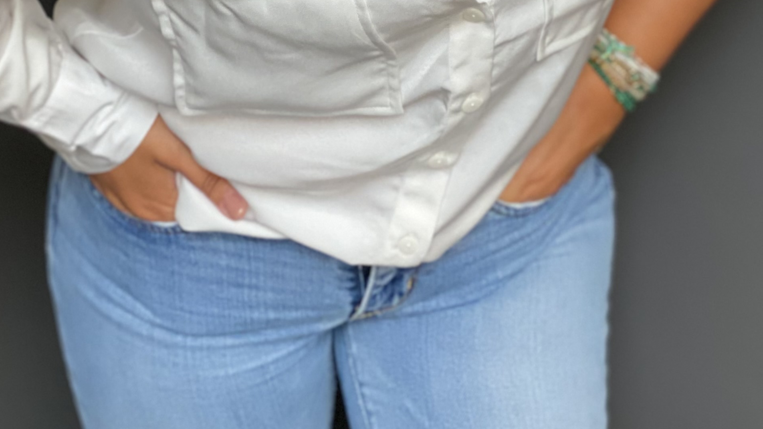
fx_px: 2428
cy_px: -293
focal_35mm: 120
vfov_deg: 9.7
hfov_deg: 17.9
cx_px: 366
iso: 160
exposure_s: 1/122
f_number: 2
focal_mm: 6
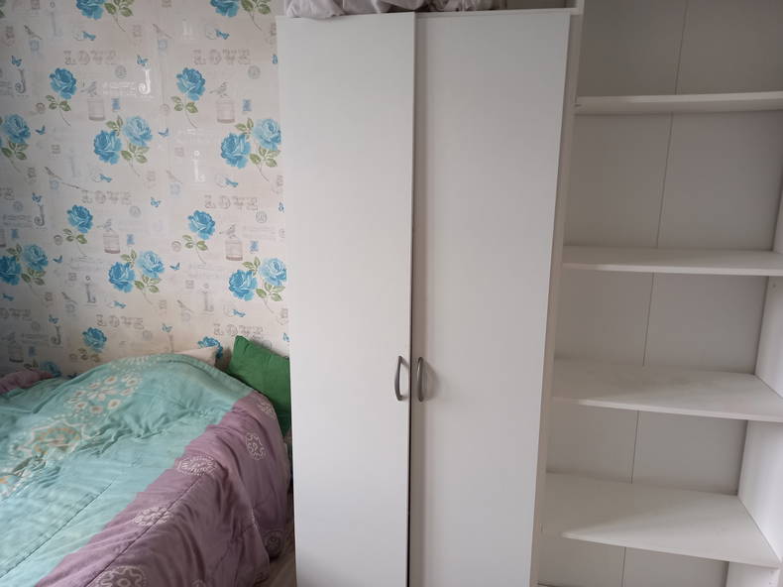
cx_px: 392
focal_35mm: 25
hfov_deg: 69.4
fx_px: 565
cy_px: 294
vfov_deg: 54.9
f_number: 2
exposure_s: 1/60
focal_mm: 4.6
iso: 160
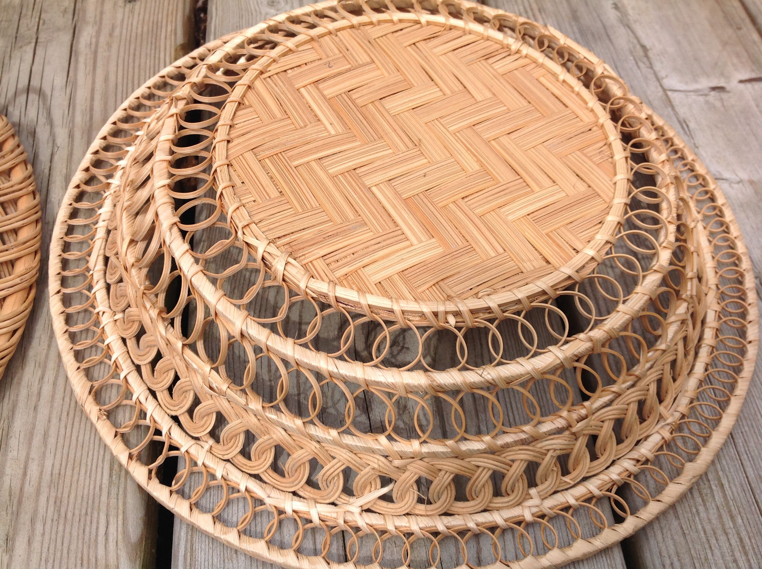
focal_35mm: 35
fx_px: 769
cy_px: 284
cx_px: 381
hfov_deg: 52.7
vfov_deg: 40.6
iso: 50
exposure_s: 1/1439
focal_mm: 4.28
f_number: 2.4
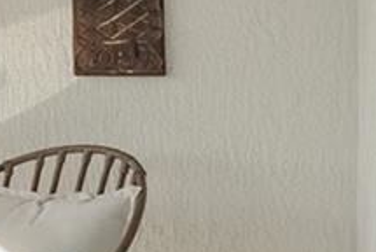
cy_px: 60
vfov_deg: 13.2
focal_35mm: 104
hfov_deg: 12.6
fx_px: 1088
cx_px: -637
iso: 400
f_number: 7.1
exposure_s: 1/1000
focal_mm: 14
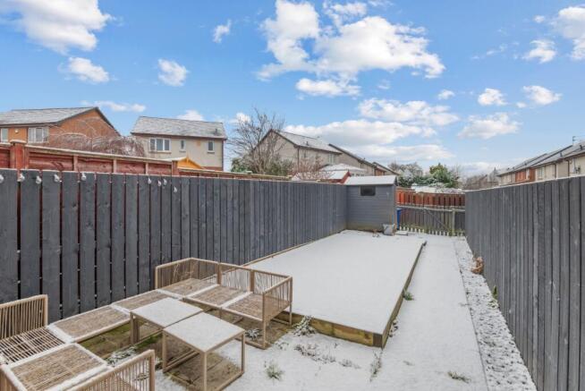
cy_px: 196
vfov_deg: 73.8
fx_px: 260
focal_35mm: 16
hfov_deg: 96.7
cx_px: 292
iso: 250
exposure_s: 1/20
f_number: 9
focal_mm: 16
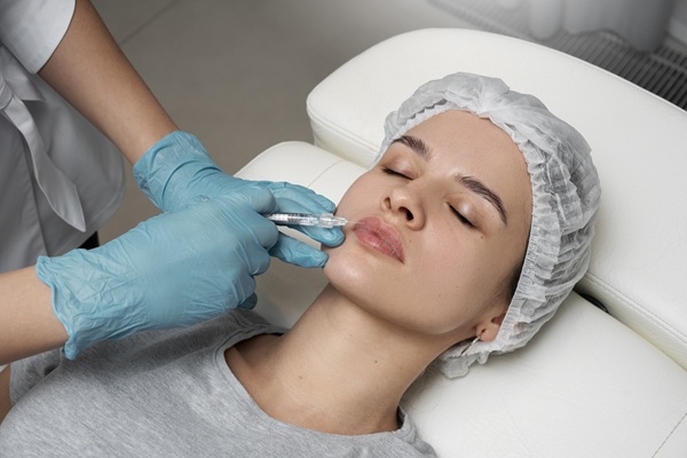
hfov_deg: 36.2
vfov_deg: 24.6
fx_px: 1050
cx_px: 344
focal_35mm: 55
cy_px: 229
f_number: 8
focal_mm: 55
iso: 500
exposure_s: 1/125
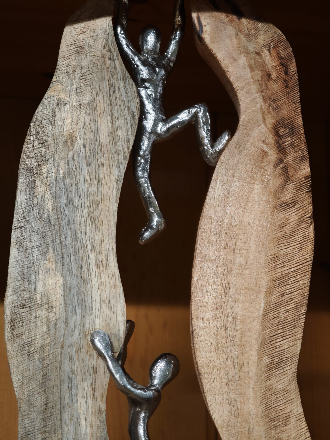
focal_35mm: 70
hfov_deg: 21.0
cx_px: 165
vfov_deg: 27.8
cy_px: 220
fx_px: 890
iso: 1250
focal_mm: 11.5
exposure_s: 1/50
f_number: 1.8
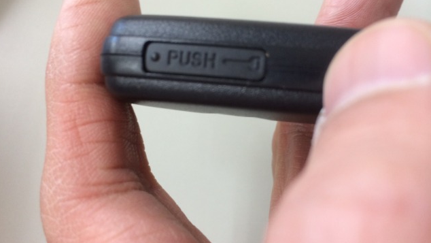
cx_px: 214
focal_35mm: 33
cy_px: 102
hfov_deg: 59.5
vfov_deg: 35.6
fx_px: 377
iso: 80
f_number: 2.2
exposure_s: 1/33
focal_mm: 4.12
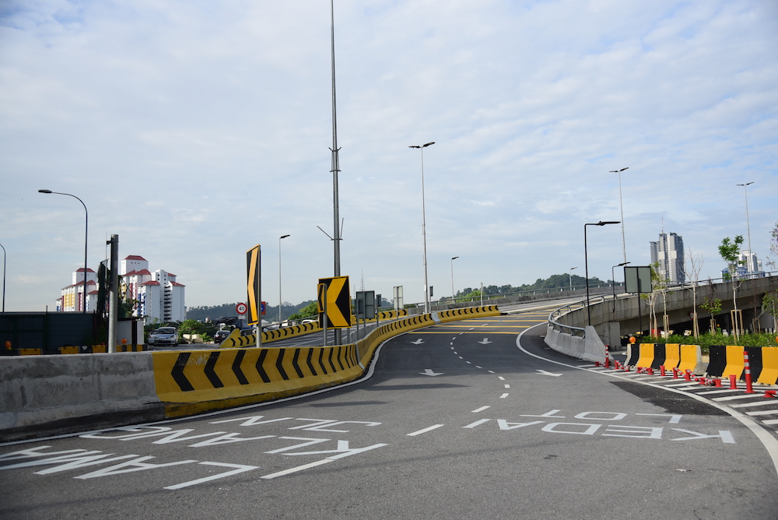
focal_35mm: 34
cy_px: 260
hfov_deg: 55.8
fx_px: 735
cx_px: 389
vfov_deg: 38.9
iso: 560
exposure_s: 1/4000
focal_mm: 34
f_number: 4.5
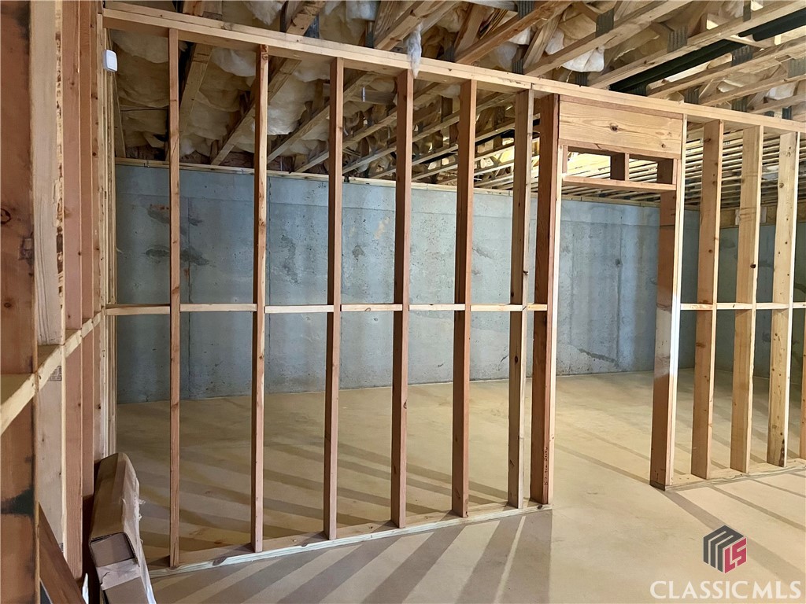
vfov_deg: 53.1
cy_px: 302
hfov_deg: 67.3
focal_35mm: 26
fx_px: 605
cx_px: 403
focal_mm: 5.7
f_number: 1.5
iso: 640
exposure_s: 1/40
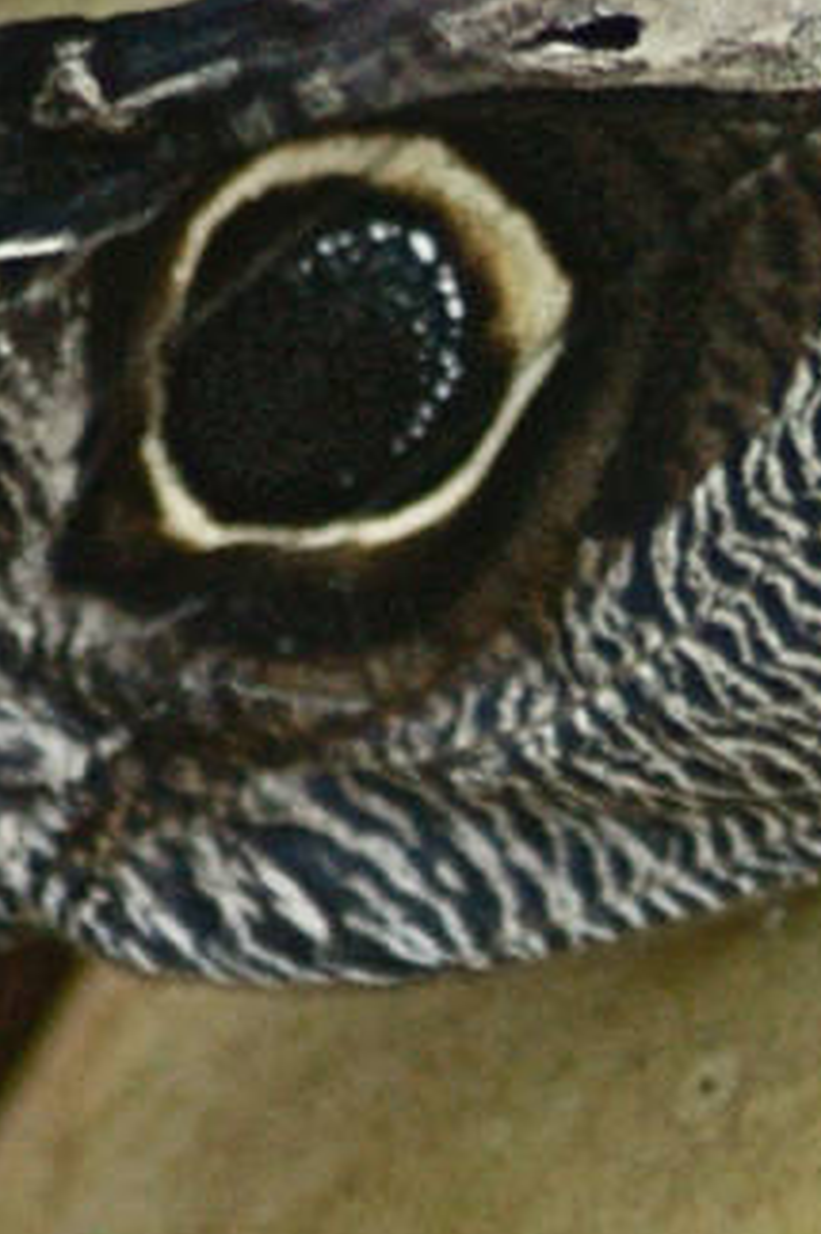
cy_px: 256
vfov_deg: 0.9
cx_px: 741
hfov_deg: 0.6
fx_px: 76258
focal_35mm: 2227
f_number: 5.6
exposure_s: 1/250
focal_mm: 300
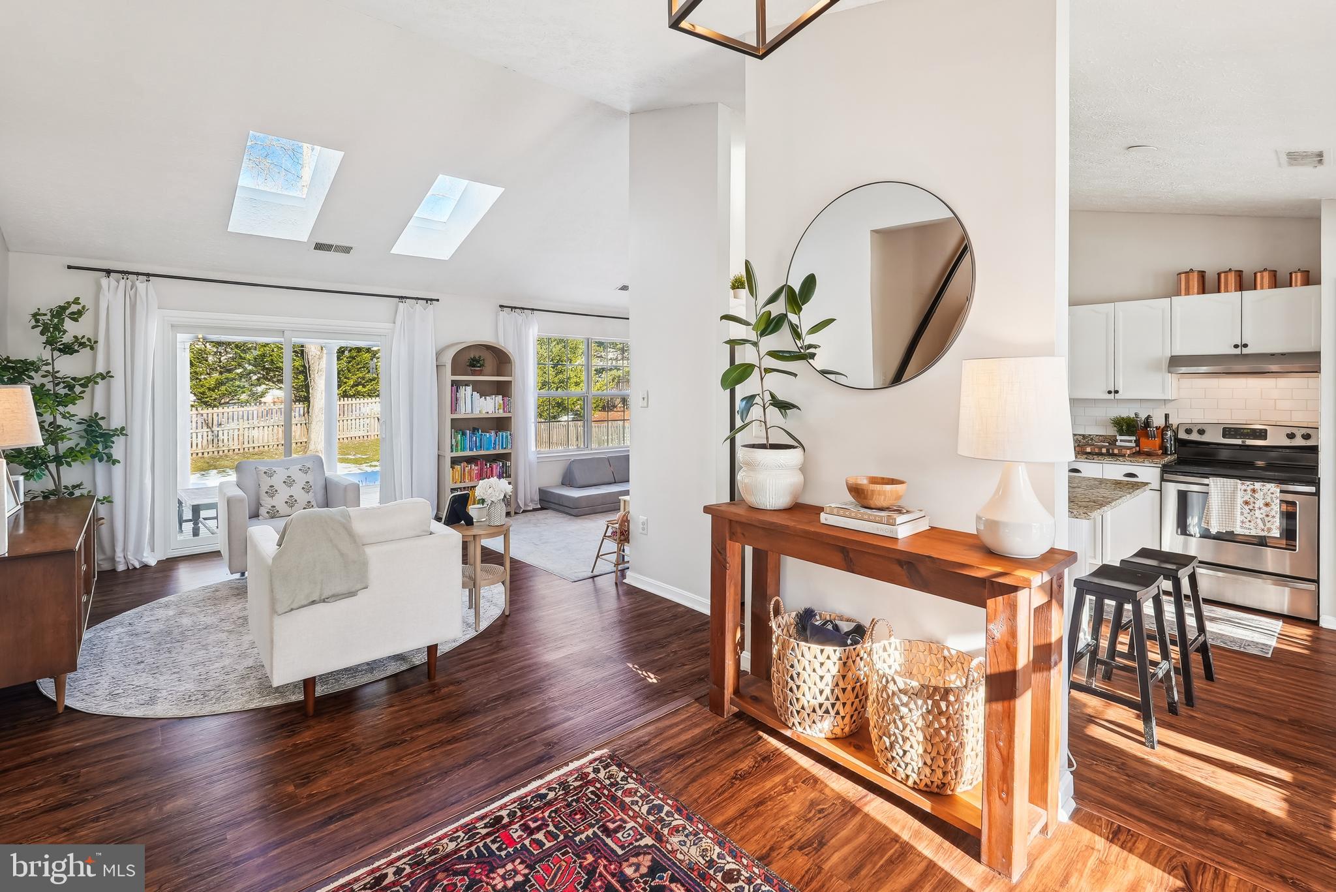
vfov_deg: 73.8
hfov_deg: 96.7
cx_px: 668
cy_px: 446
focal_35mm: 16
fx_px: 594
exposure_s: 1/3.33
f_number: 8
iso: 100
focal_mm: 16
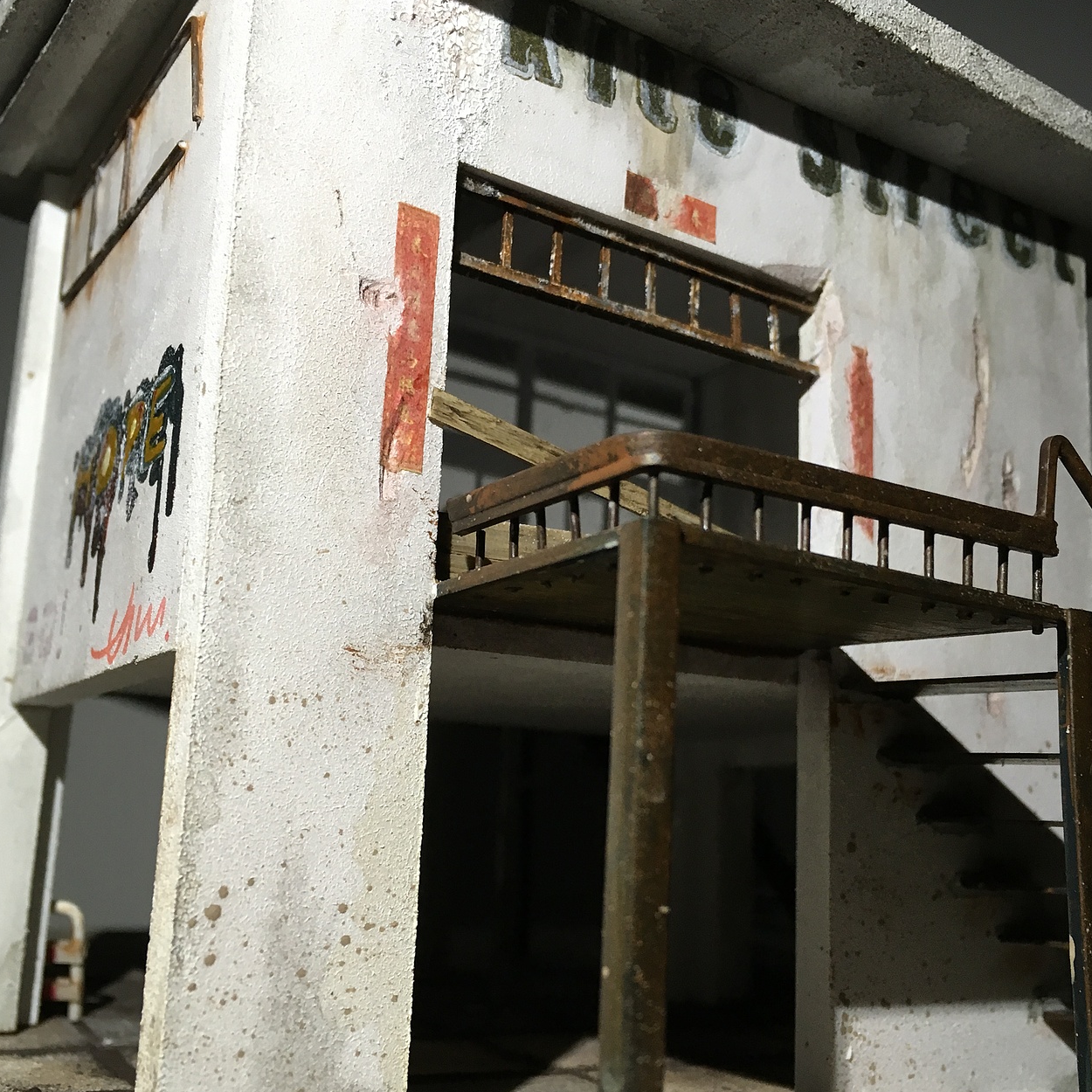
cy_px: 600
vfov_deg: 47.2
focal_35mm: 35
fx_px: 1249
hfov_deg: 47.2
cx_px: 541
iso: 100
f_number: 2.2
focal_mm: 4.15
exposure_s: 1/33
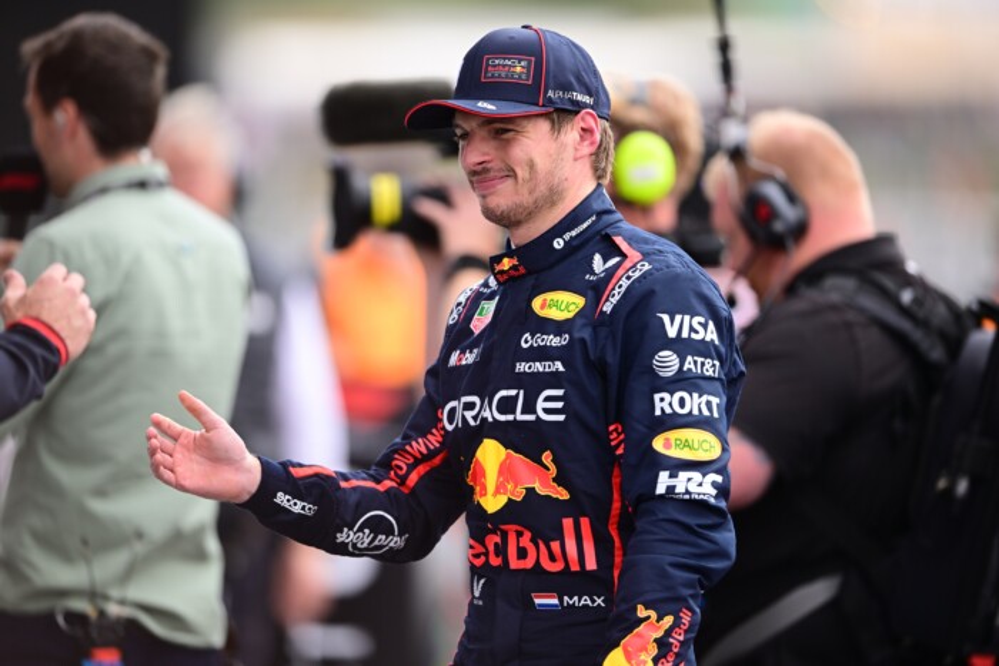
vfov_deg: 3.4
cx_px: 500
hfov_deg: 5.2
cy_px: 333
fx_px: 11102
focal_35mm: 400
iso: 250
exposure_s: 1/1000
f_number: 2.8
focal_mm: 400
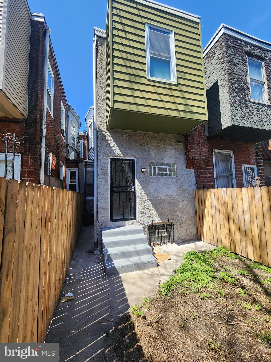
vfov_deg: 106.2
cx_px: 136
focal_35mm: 13
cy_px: 181
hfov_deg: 89.9
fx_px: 136
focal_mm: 2.2
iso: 50
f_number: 2.2
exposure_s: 1/841
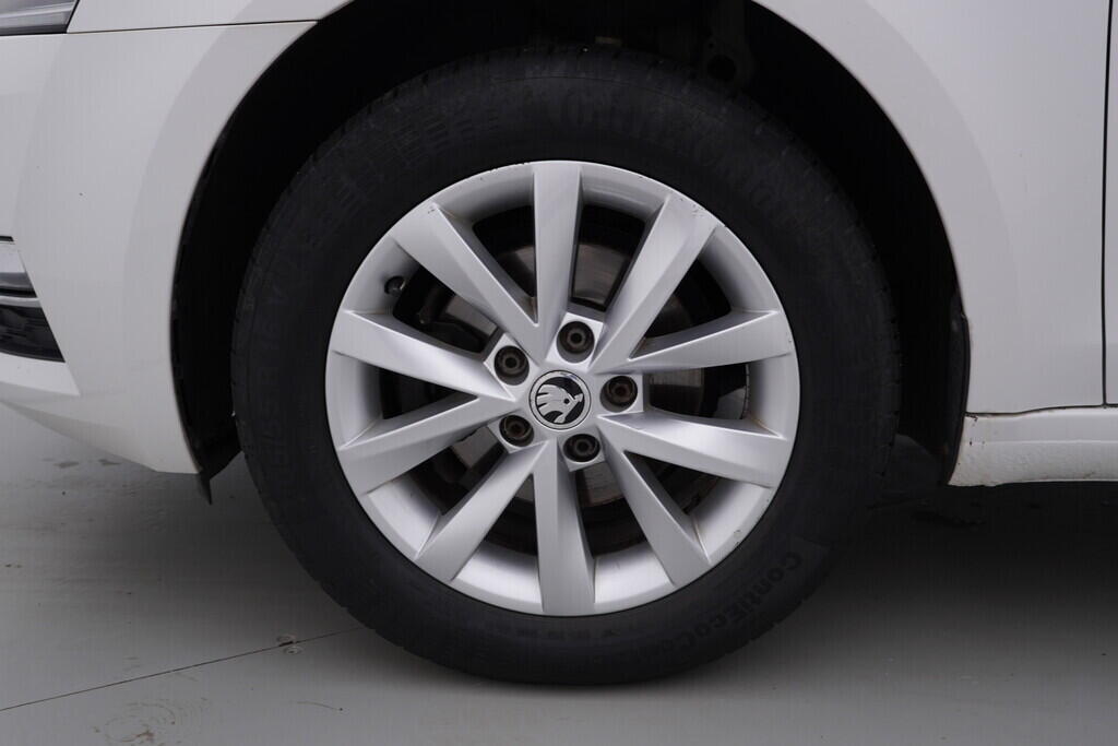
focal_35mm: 36
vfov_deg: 36.9
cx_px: 559
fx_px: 1118
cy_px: 373
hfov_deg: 53.1
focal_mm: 24
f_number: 4.5
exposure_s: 1/100
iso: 125
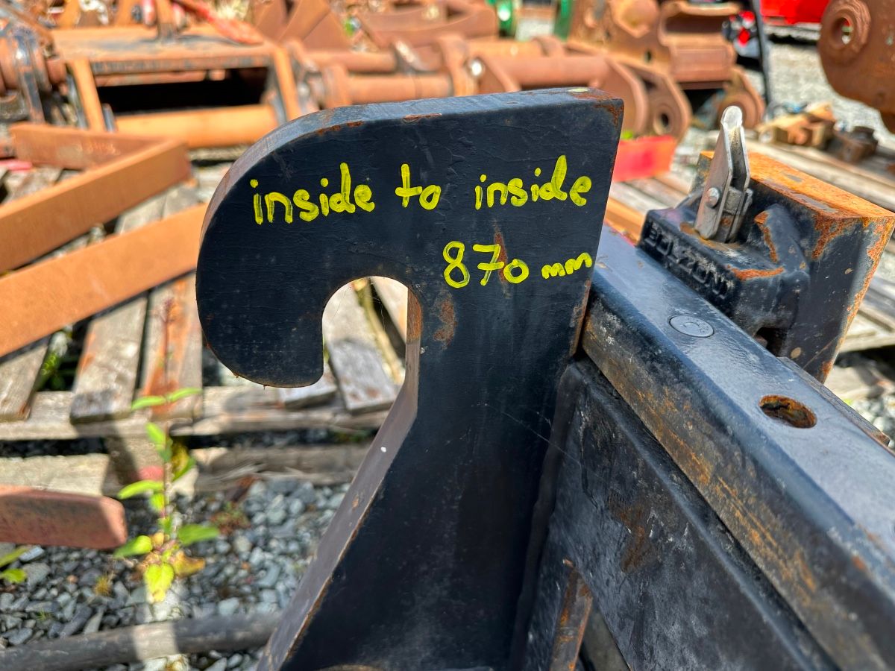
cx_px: 448
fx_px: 621
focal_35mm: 24
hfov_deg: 71.6
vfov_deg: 56.8
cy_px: 336
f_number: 1.78
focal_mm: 6.86
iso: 80
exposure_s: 1/894
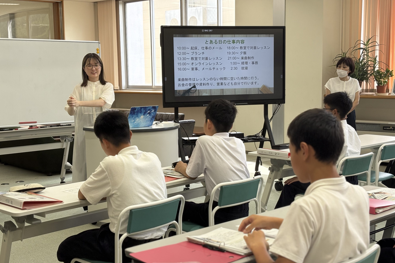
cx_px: 198
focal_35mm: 55
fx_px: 603
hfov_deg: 36.2
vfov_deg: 24.6
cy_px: 149
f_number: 1.6
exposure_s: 1/363
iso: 32
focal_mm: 5.96
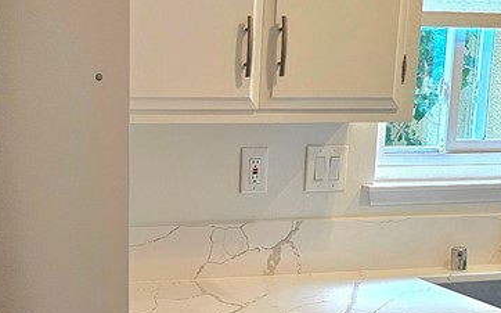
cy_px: 309
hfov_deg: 29.4
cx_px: 136
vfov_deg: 18.4
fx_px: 942
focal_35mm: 69
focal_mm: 6.3
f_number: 1.7
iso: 400
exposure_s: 1/120
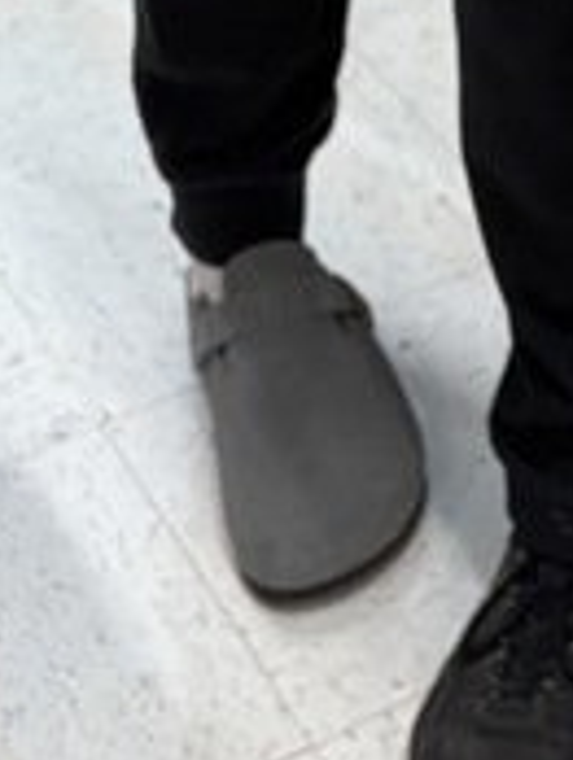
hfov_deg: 9.4
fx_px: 3369
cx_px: 888
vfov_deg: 10.8
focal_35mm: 153
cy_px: -1105
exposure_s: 1/75
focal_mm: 5.96
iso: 100
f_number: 1.6
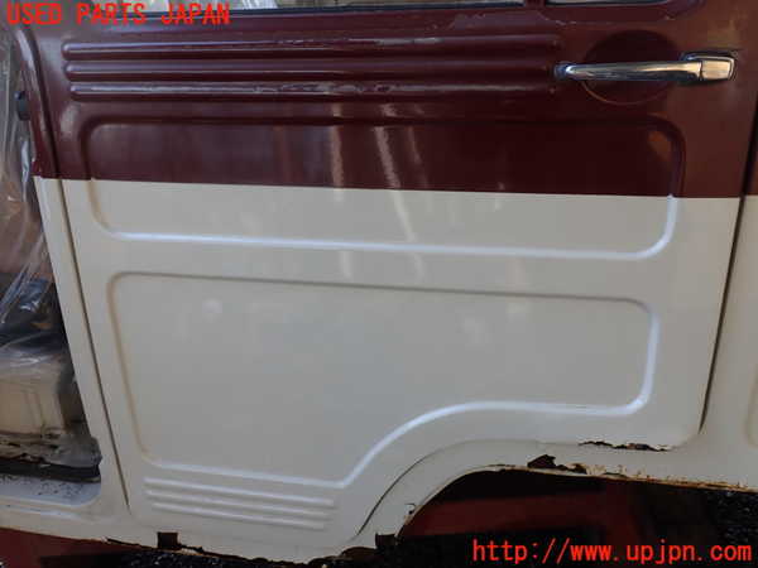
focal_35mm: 30
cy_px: 284
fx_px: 657
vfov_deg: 46.8
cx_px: 379
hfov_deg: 60.0
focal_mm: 5.4
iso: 100
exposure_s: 1/60
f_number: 3.2
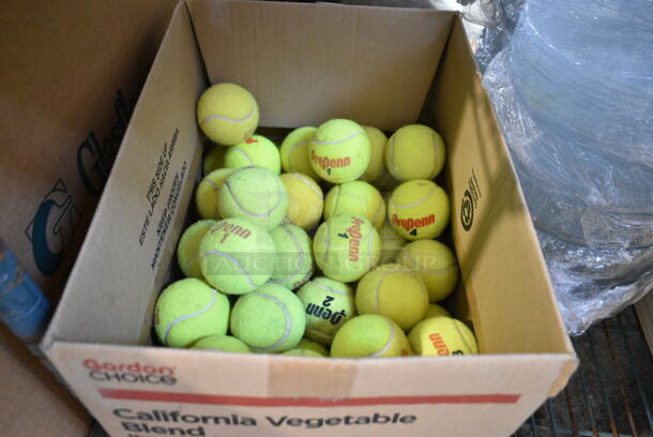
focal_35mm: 27
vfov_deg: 48.0
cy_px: 218
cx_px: 326
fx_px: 490
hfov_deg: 67.3
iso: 1600
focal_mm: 18
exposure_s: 1/30
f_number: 3.5
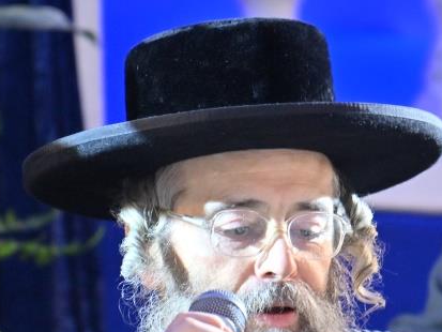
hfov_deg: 2.8
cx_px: 274
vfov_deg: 2.1
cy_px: 244
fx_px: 9132
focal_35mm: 715
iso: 1000
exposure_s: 1/320
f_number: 2.8
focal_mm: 200
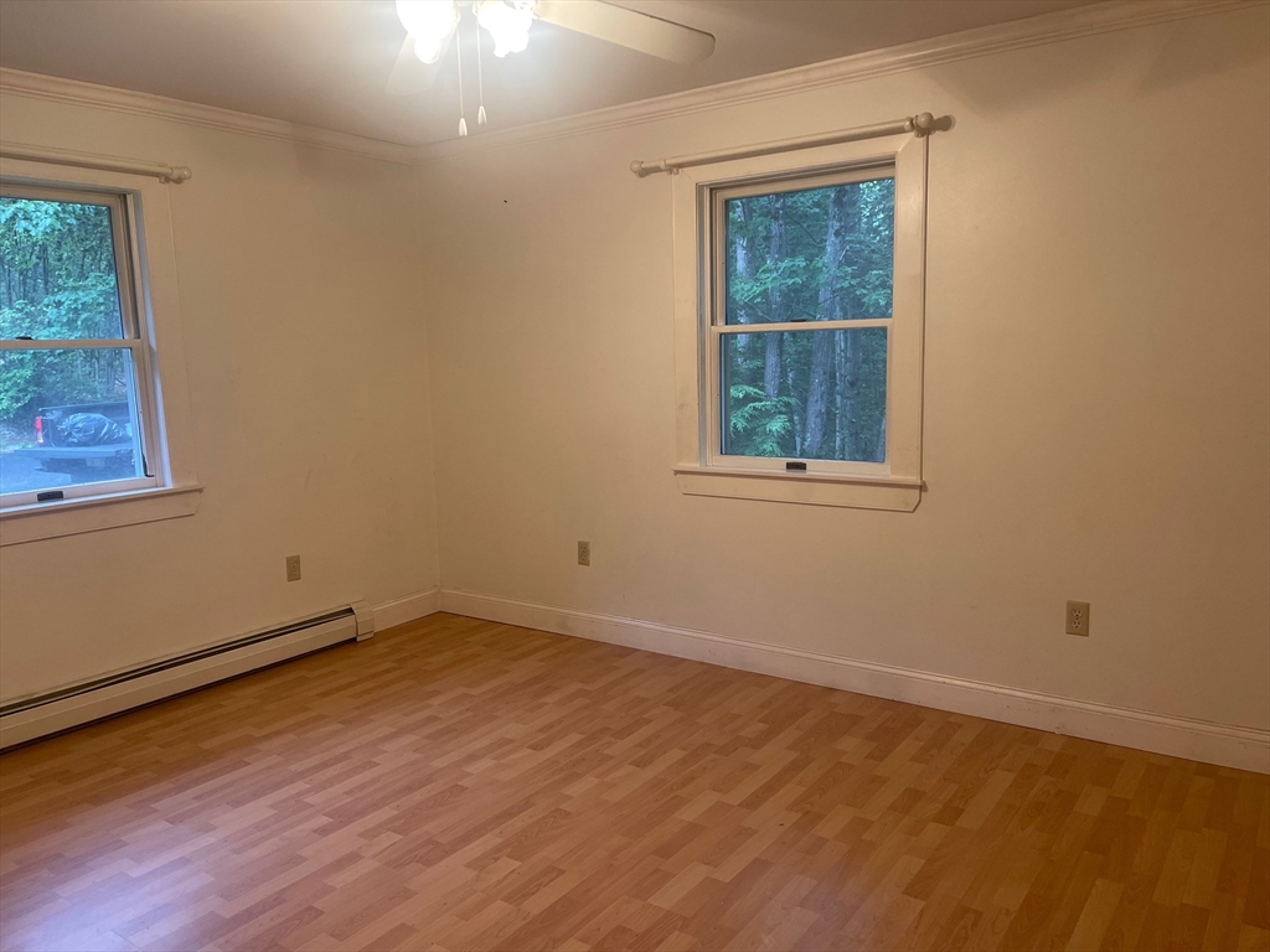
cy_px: 476
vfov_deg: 53.1
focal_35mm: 26
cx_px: 635
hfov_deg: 67.3
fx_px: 954
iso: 125
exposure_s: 1/67
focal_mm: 5.1
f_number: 1.6
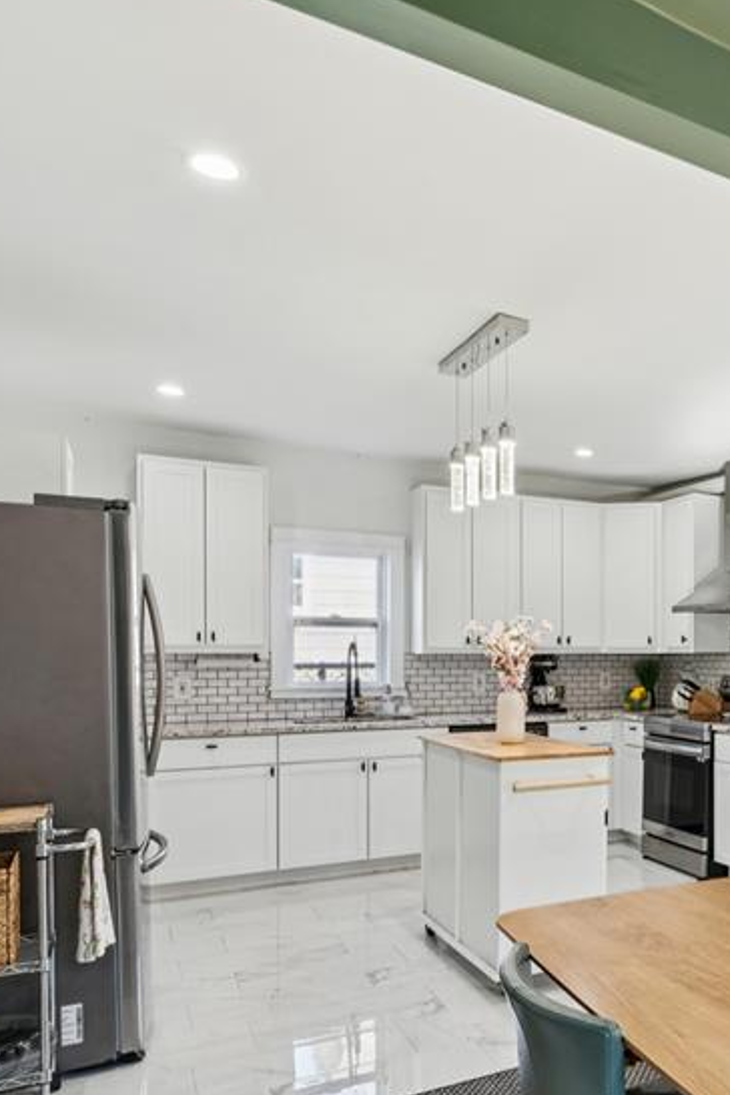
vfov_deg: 60.7
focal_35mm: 30
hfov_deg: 36.4
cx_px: 806
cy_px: 662
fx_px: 924
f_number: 13
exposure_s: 1/5
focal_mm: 16.2
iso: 200
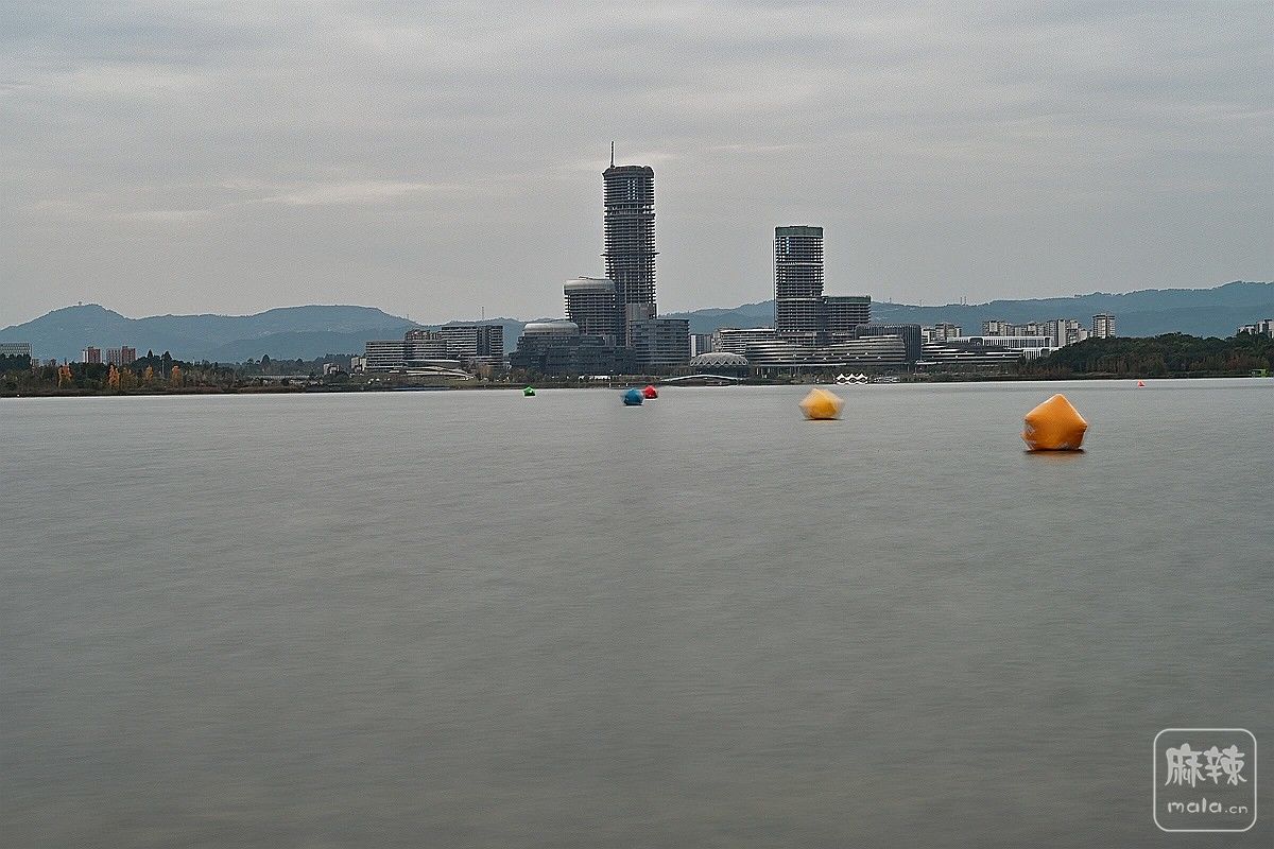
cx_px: 637
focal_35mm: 67
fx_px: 2371
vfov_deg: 20.3
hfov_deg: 30.1
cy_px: 424
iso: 100
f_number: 14
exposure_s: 8
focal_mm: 67
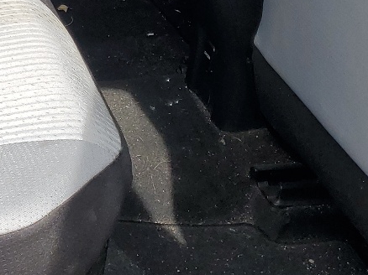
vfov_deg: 14.2
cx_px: -60
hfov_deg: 19.6
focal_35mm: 95
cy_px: -172
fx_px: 1009
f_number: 1.5
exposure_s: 1/1000
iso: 50
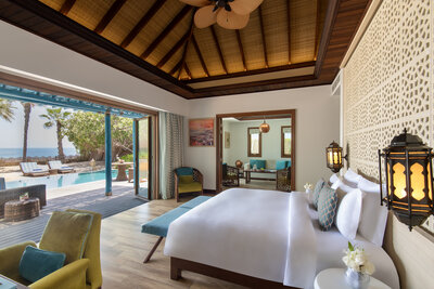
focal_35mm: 16
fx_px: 193
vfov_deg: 73.8
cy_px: 144
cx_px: 217
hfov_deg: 96.7
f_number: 11
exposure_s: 2.5
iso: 31
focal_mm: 16
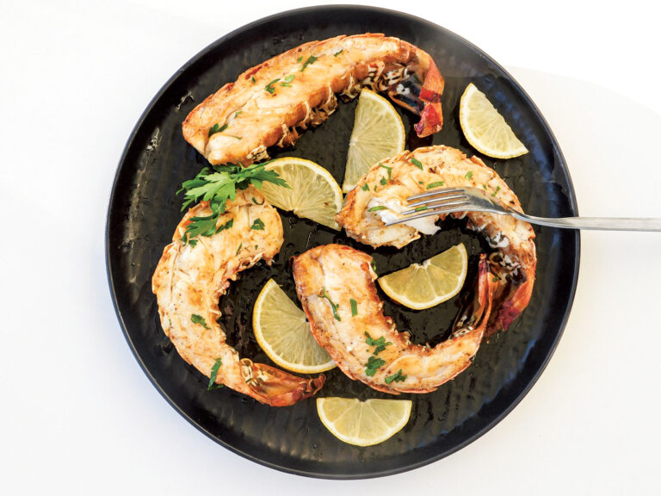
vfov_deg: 36.0
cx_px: 330
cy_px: 248
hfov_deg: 46.8
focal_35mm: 40
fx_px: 764
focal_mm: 7.1
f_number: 3.6
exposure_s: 1/200
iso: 125
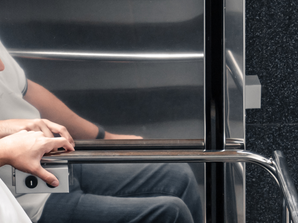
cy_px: 335
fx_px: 3288
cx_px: 64
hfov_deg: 5.2
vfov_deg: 3.9
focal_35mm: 382
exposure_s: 1/100
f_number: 4.5
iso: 400
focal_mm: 94
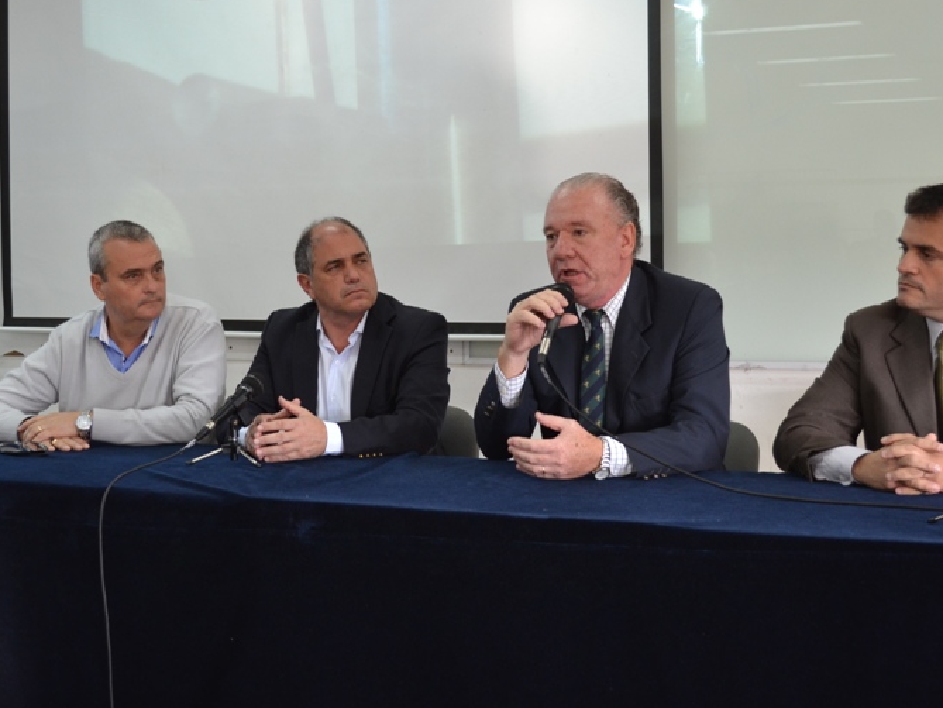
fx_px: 1444
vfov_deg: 27.5
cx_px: 433
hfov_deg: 36.1
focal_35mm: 53
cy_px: 281
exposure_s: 1/50
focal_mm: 24
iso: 400
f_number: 4
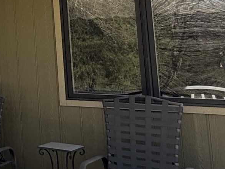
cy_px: 2
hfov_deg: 19.4
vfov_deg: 19.6
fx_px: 475
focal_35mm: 73
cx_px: -189
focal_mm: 2.22
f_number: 2.2
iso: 40
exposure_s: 1/272
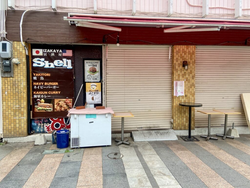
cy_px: 94
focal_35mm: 26
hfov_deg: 67.3
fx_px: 188
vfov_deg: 53.1
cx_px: 125
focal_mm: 4.25
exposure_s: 1/1000
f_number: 1.8
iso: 32
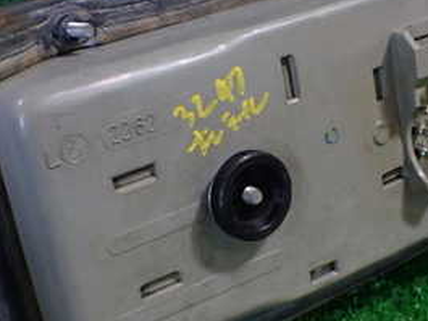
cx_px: 250
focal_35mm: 68
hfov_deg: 28.5
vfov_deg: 21.6
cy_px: 171
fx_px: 841
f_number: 2.3
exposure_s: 1/125
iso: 500
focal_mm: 5.4
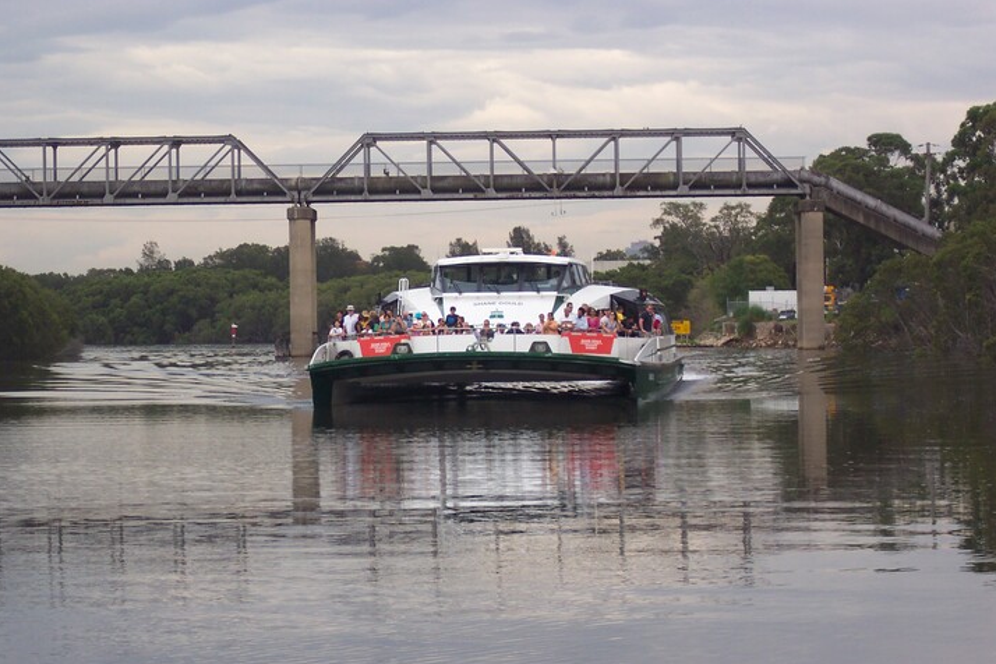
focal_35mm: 115
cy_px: 333
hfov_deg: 17.8
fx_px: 3181
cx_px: 497
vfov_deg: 11.9
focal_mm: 24
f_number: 4.8
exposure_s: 1/500
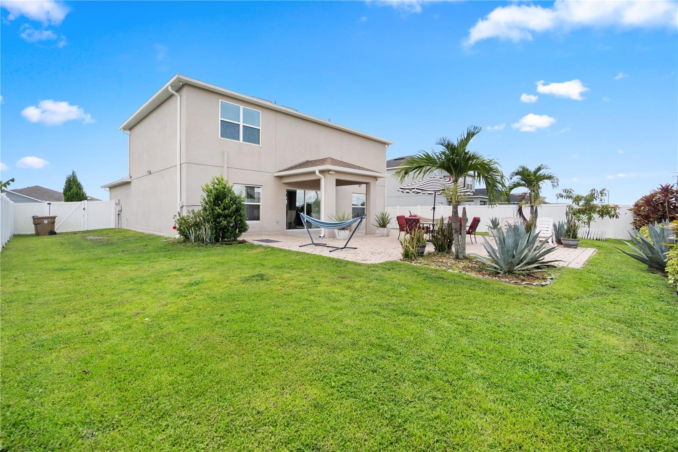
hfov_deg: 100.4
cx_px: 339
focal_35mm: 15
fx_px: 282
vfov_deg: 77.3
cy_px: 226
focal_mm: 10
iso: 100
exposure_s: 1/40
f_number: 8
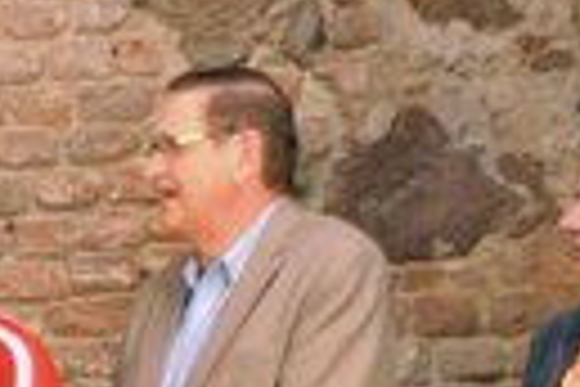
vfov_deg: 8.0
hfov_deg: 11.2
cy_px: 652
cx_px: -571
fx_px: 2674
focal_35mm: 166
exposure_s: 1/125
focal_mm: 22
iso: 2500
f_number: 3.8
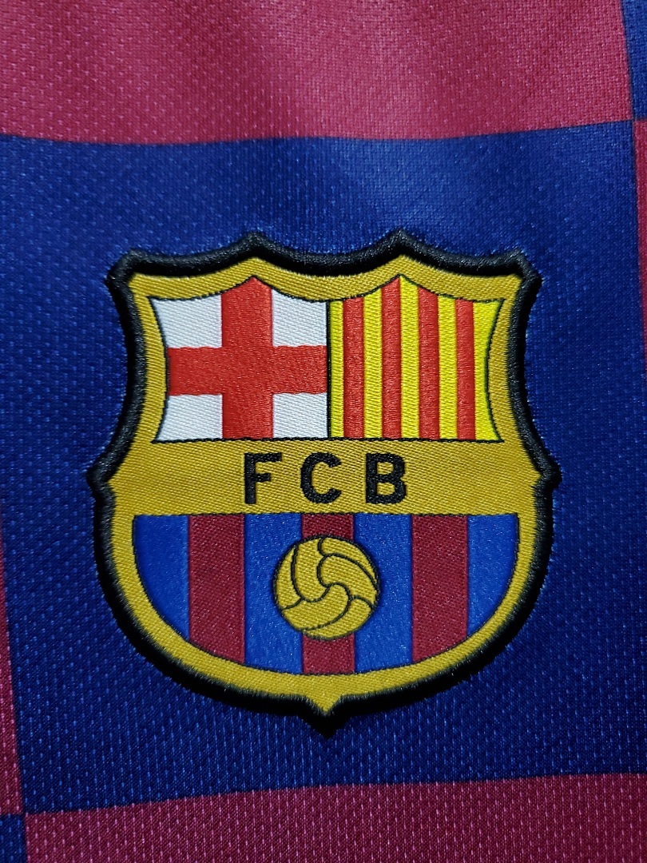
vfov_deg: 67.3
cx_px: 324
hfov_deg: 53.1
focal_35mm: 26
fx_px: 648
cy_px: 432
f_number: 1.5
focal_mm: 4.3
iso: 200
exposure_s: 1/30
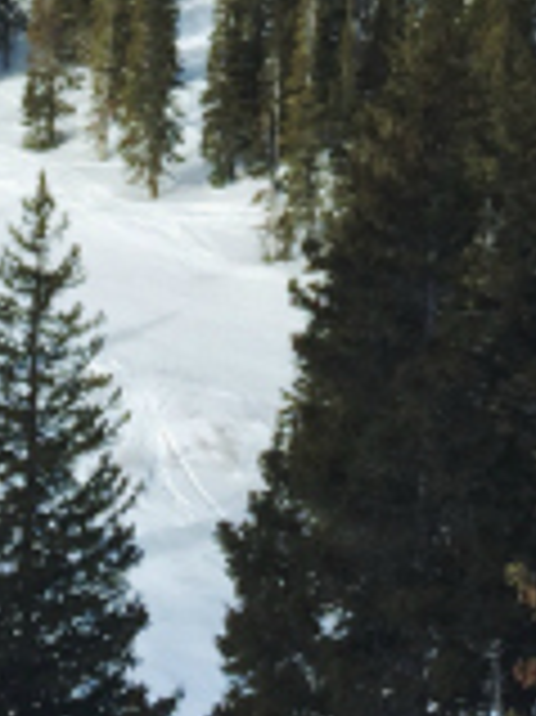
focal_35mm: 155
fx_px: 3204
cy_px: -516
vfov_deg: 11.9
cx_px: 423
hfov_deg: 9.5
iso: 32
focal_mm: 4.15
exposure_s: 1/2198
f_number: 2.2
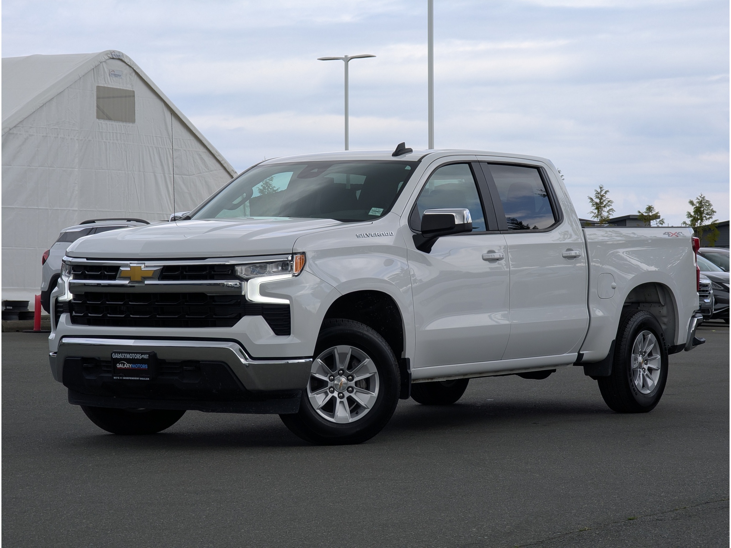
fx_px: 2238
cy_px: 274
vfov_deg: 14.0
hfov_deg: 18.5
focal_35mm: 106
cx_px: 366
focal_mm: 19
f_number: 3.5
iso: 30
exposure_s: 1/377
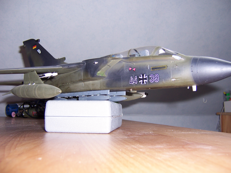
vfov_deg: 42.9
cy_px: 86
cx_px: 116
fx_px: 220
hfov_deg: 55.4
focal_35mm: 33
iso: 80
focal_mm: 5.5
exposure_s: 1/60
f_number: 2.8
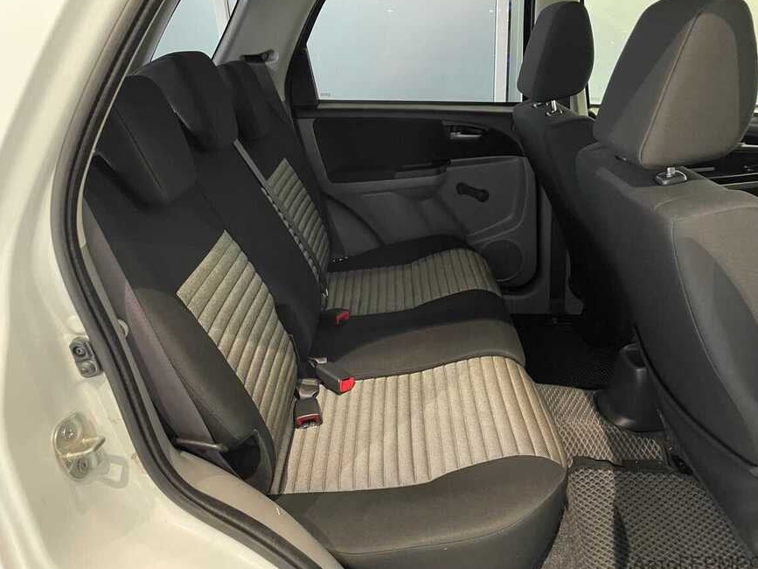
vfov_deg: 51.3
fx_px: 591
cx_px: 379
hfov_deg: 65.3
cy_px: 286
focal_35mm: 27
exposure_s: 1/25
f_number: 1.6
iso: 640
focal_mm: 4.2
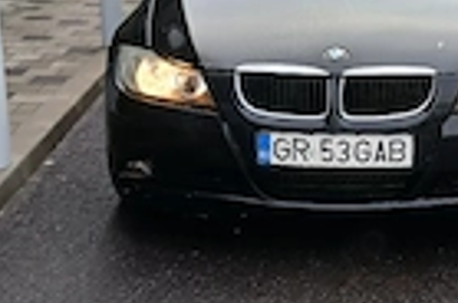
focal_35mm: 78
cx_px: 346
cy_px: 89
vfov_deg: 17.3
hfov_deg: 25.7
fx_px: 990
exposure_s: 1/101
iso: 32
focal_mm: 3.98
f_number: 1.8
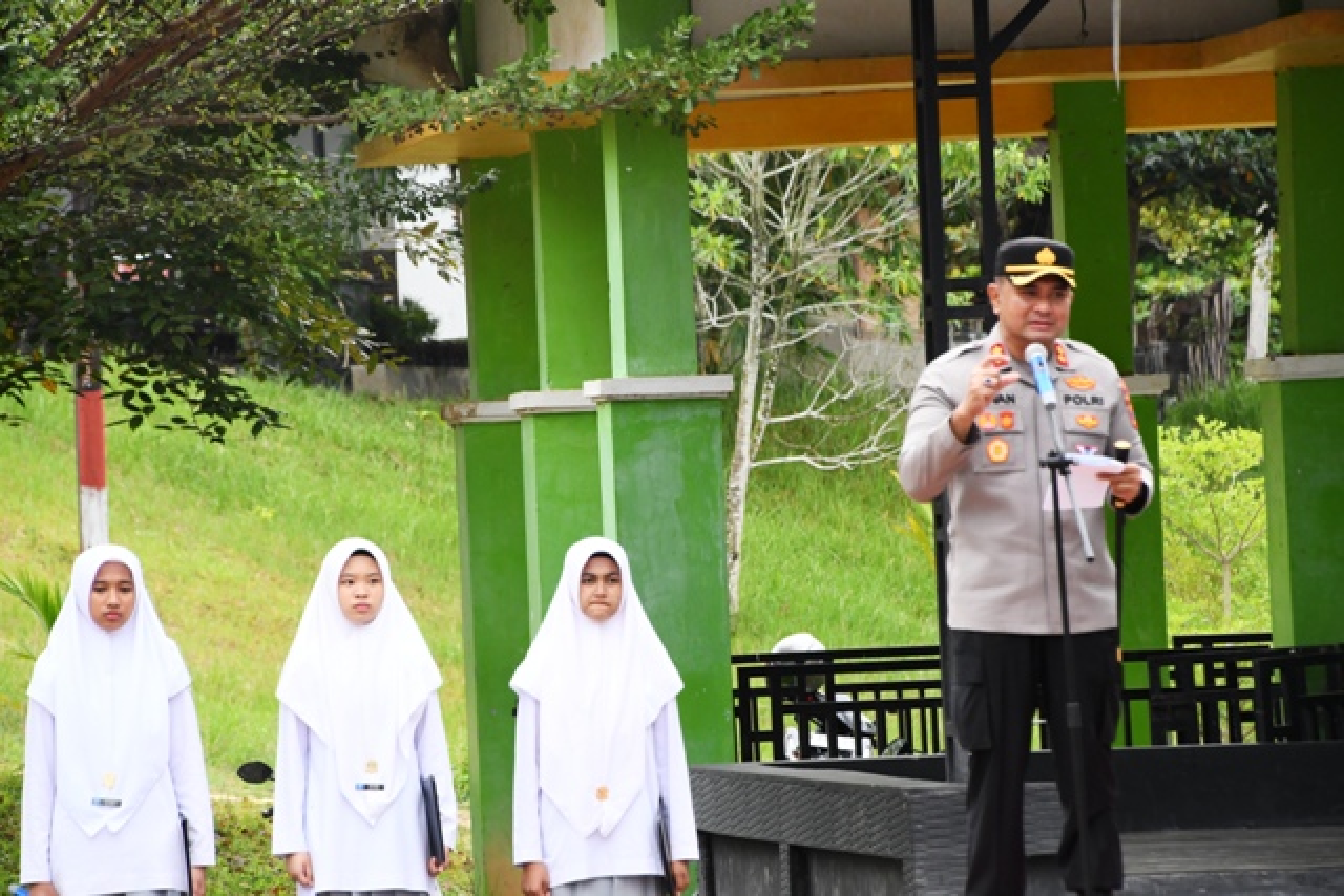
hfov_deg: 7.1
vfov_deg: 4.7
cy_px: 448
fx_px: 10903
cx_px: 672
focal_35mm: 292
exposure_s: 1/160
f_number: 9
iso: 1600
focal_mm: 195
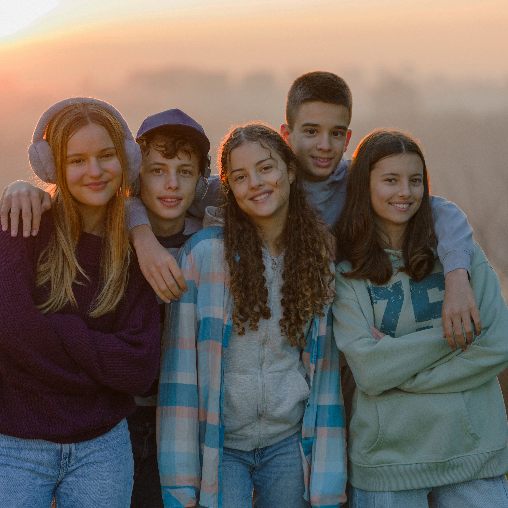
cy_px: 255
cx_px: 242
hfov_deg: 16.0
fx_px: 1810
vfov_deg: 16.0
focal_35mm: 109
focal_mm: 85
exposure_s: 1/320
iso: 500
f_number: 1.8
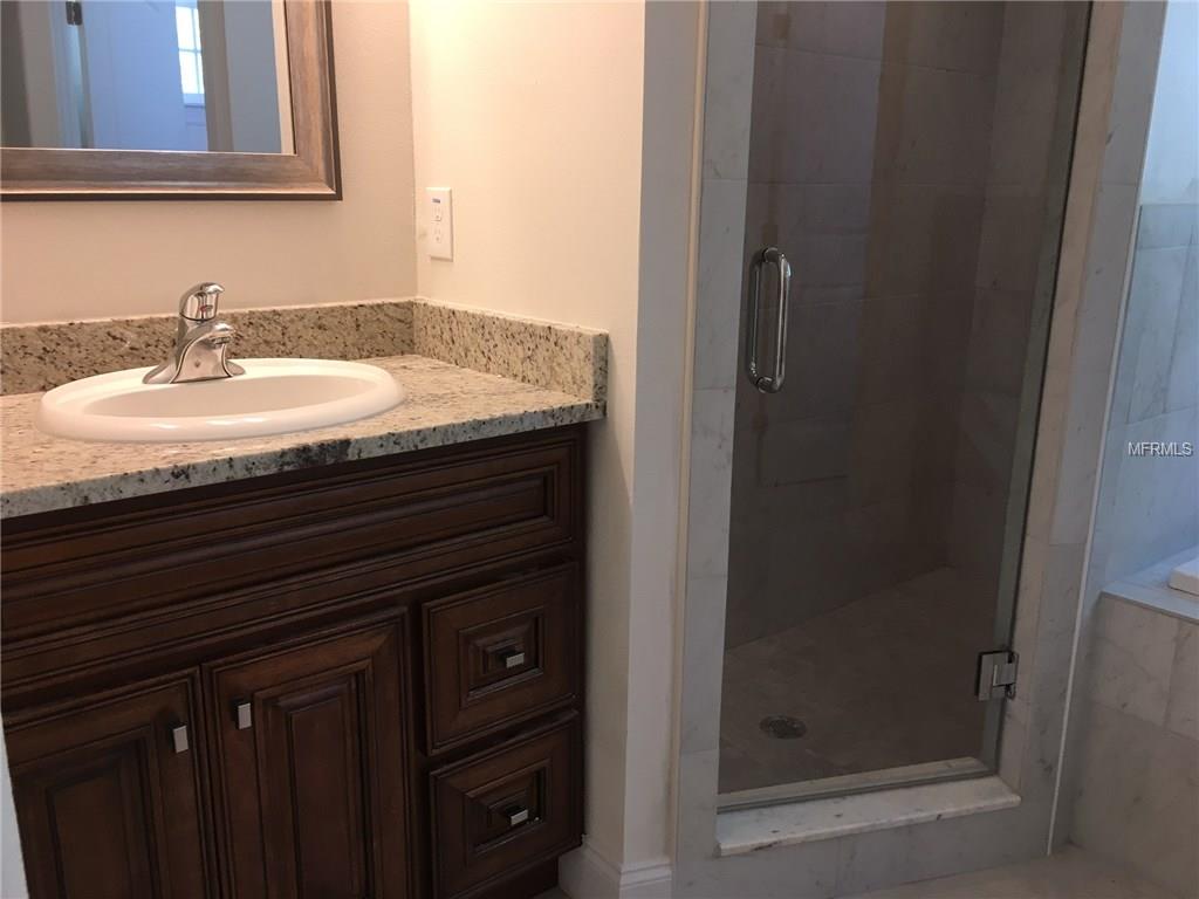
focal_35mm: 29
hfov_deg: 61.7
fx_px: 1004
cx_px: 600
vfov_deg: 48.2
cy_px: 450
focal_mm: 4.15
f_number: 2.2
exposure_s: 1/30
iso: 50
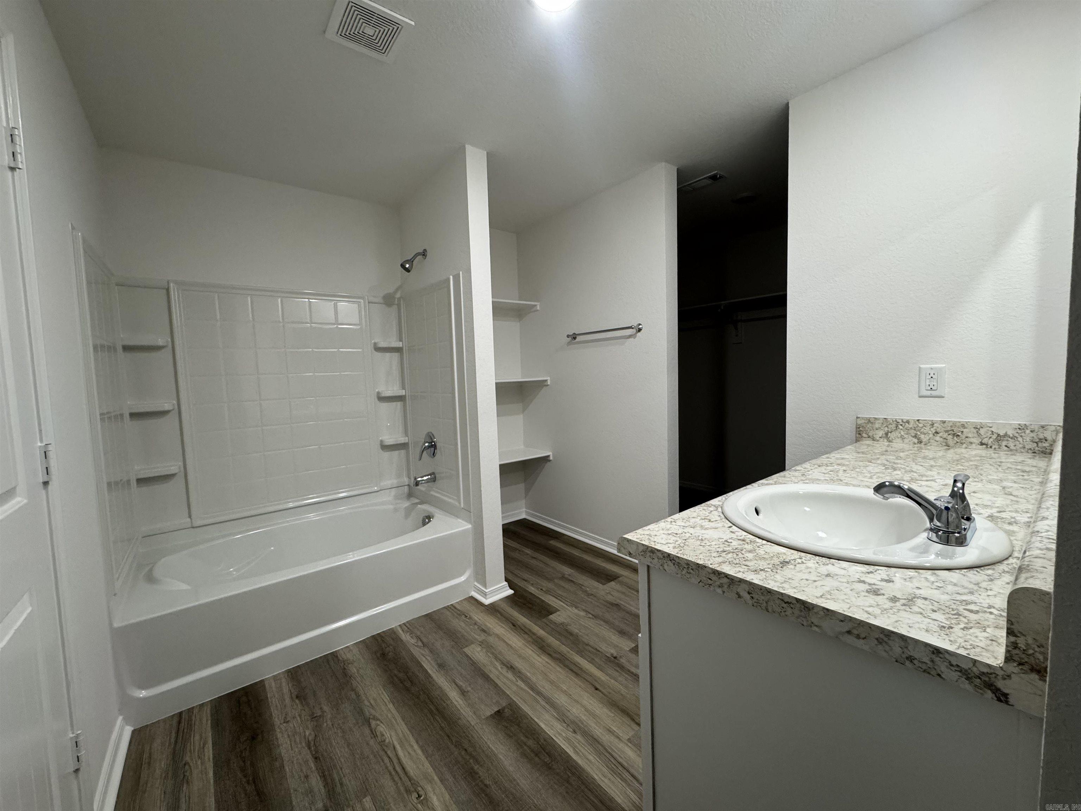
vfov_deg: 85.7
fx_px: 437
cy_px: 406
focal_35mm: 14
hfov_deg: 102.1
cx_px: 540
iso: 250
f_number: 2.2
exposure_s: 1/120
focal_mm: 2.22
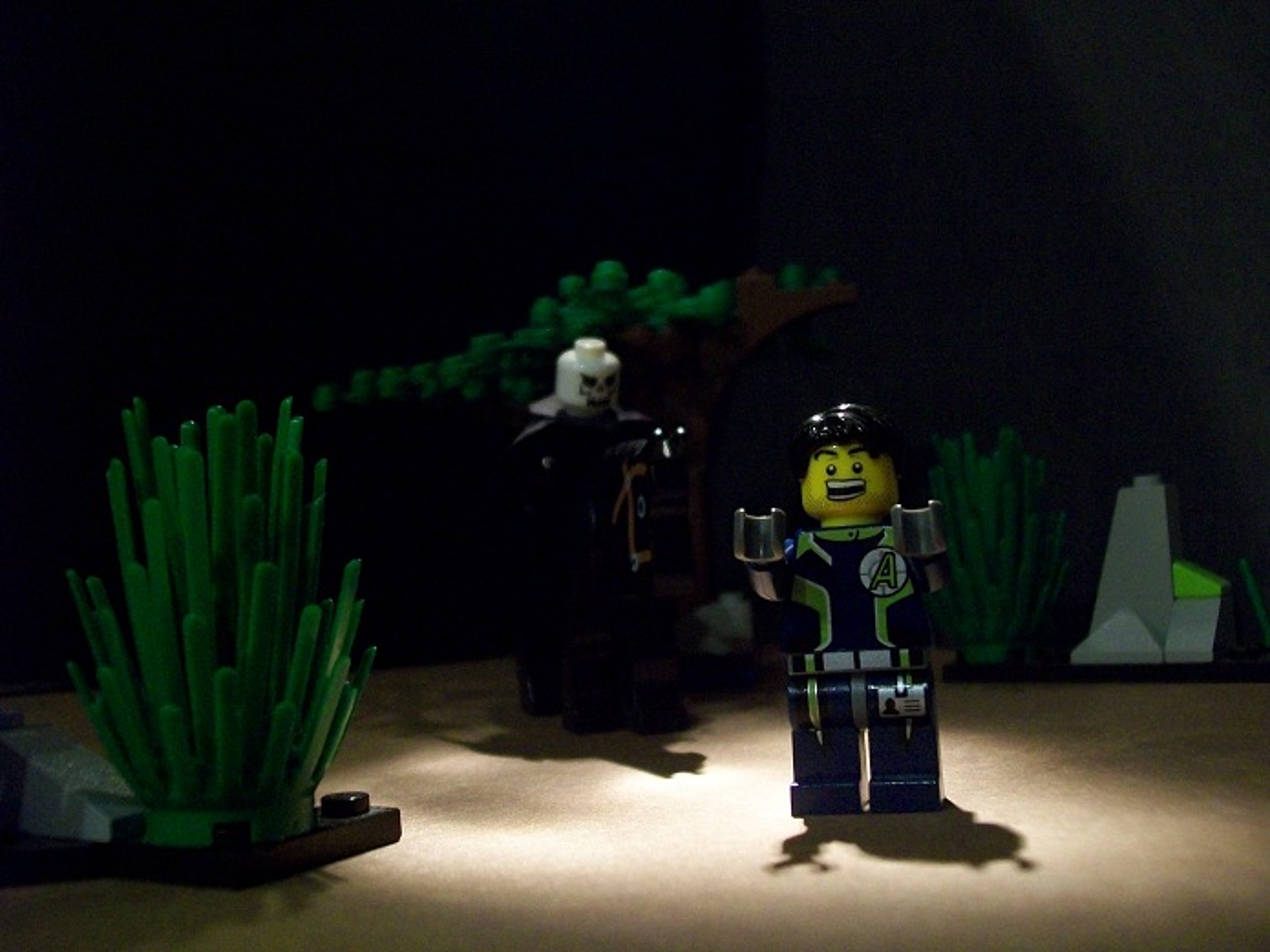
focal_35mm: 36
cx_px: 635
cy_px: 476
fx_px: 1321
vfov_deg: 39.6
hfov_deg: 51.4
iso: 200
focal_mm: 6
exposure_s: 1/8
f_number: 2.7
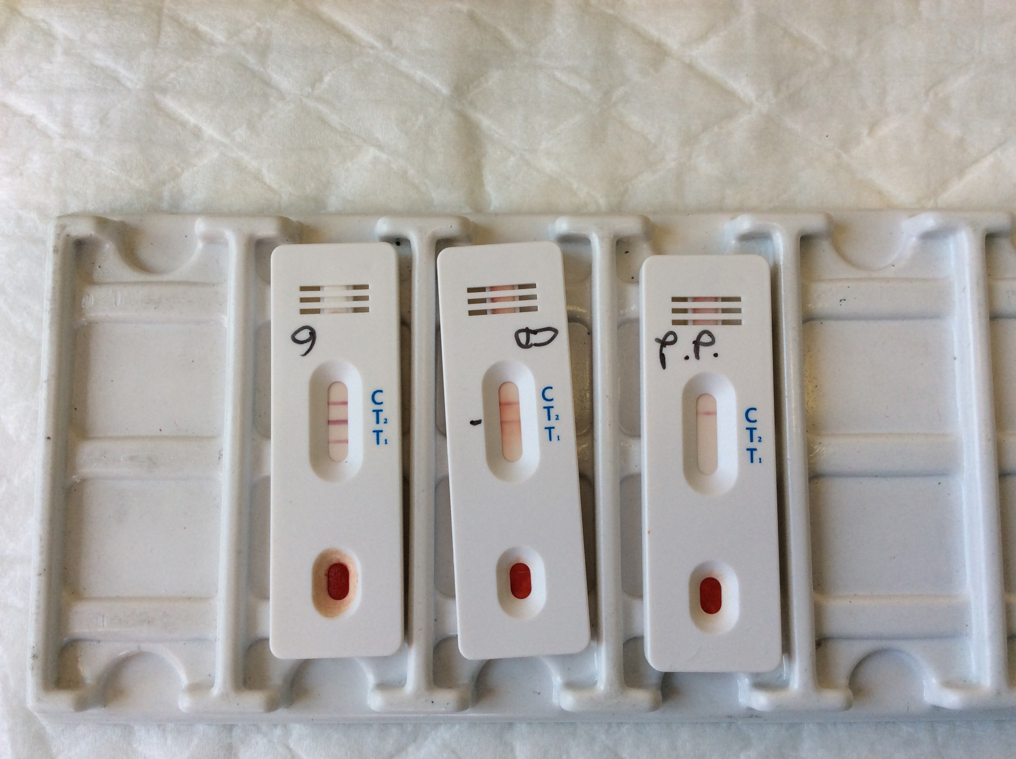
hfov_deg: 56.9
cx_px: 508
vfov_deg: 44.1
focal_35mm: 32
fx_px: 938
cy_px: 380
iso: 32
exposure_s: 1/128
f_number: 2.4
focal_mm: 3.3
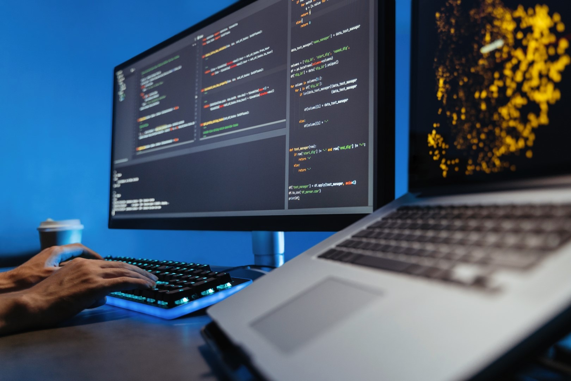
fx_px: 571
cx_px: 286
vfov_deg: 36.9
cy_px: 190
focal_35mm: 36
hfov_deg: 53.1
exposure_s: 1/50
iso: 1000
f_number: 2.8
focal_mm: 36
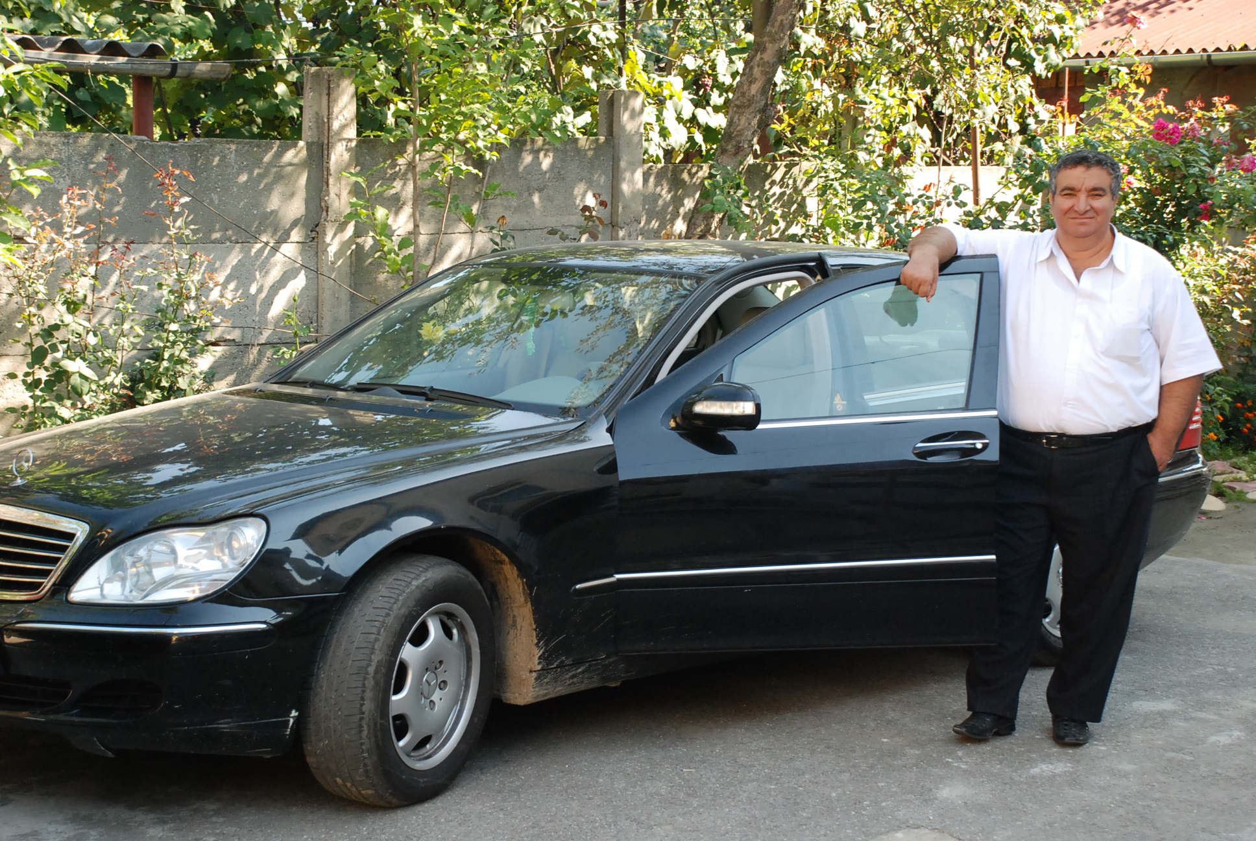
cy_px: 420
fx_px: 2305
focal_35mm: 66
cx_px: 628
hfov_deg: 30.5
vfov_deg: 20.7
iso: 800
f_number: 8
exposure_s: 1/250
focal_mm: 44
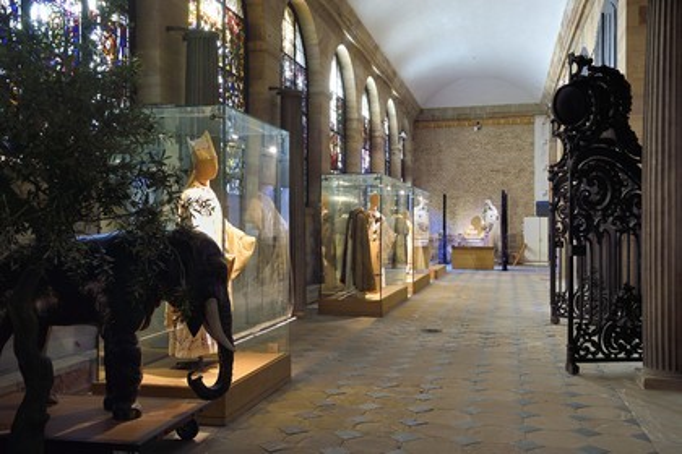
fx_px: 720
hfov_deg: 50.7
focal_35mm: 38
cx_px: 341
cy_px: 227
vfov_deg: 35.1
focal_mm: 38
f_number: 10
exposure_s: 1/1.67
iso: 400
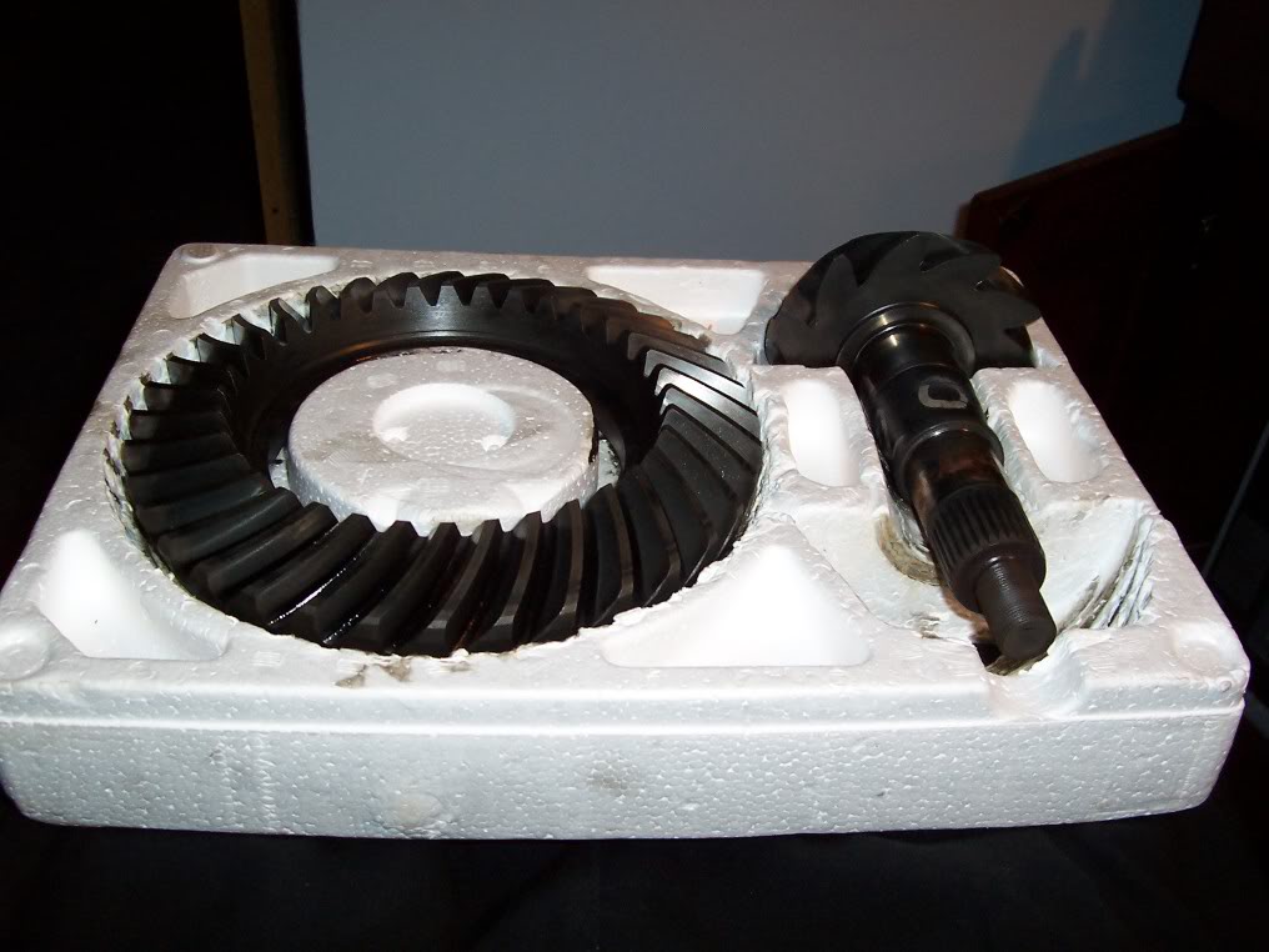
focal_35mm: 37
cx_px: 634
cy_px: 476
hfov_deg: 50.1
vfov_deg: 38.7
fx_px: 1356
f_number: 2.8
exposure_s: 1/60
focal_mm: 5.6
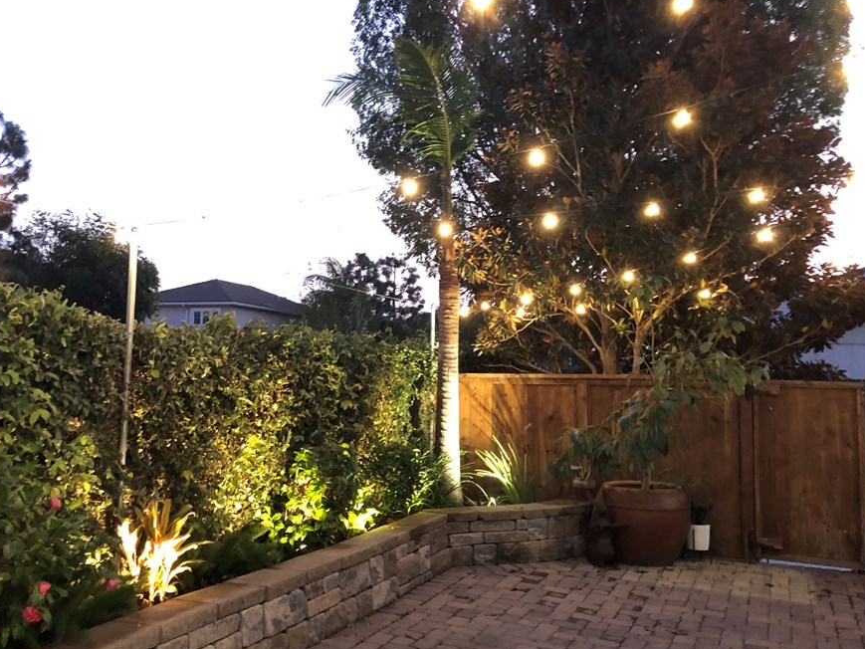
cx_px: 369
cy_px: 336
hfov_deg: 55.1
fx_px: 825
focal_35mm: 33
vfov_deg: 42.9
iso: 200
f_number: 1.8
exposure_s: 1/4
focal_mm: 4
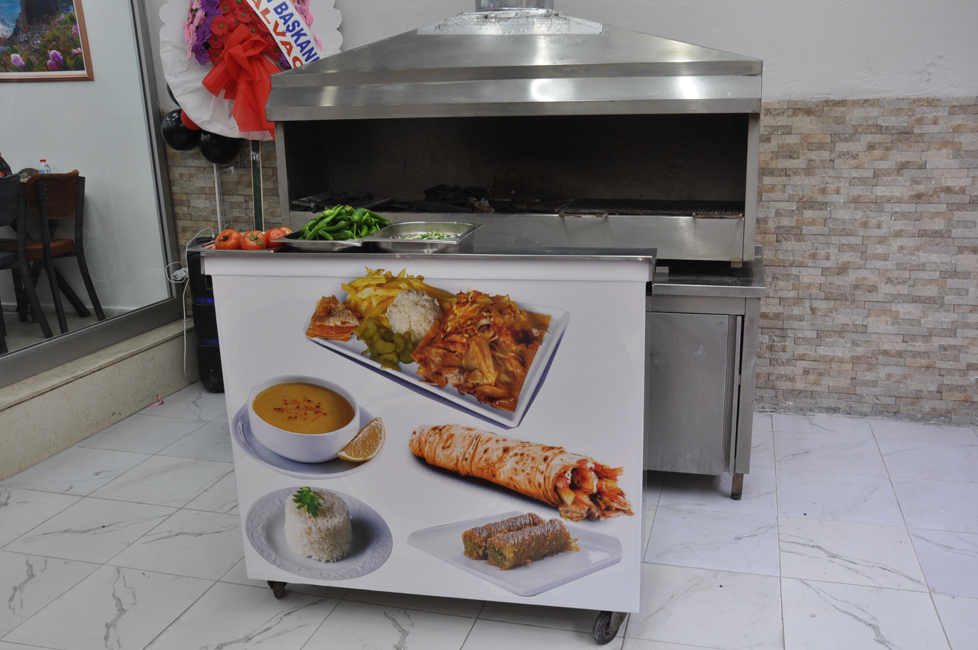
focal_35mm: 33
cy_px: 325
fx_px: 895
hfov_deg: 57.3
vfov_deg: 39.9
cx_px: 489
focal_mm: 22
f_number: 6.3
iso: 200
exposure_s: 1/40
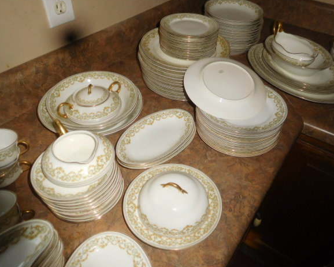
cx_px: 181
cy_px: 135
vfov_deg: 53.2
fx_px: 267
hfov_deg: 63.9
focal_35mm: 27
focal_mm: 4.5
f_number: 6.8
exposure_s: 1/30
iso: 200
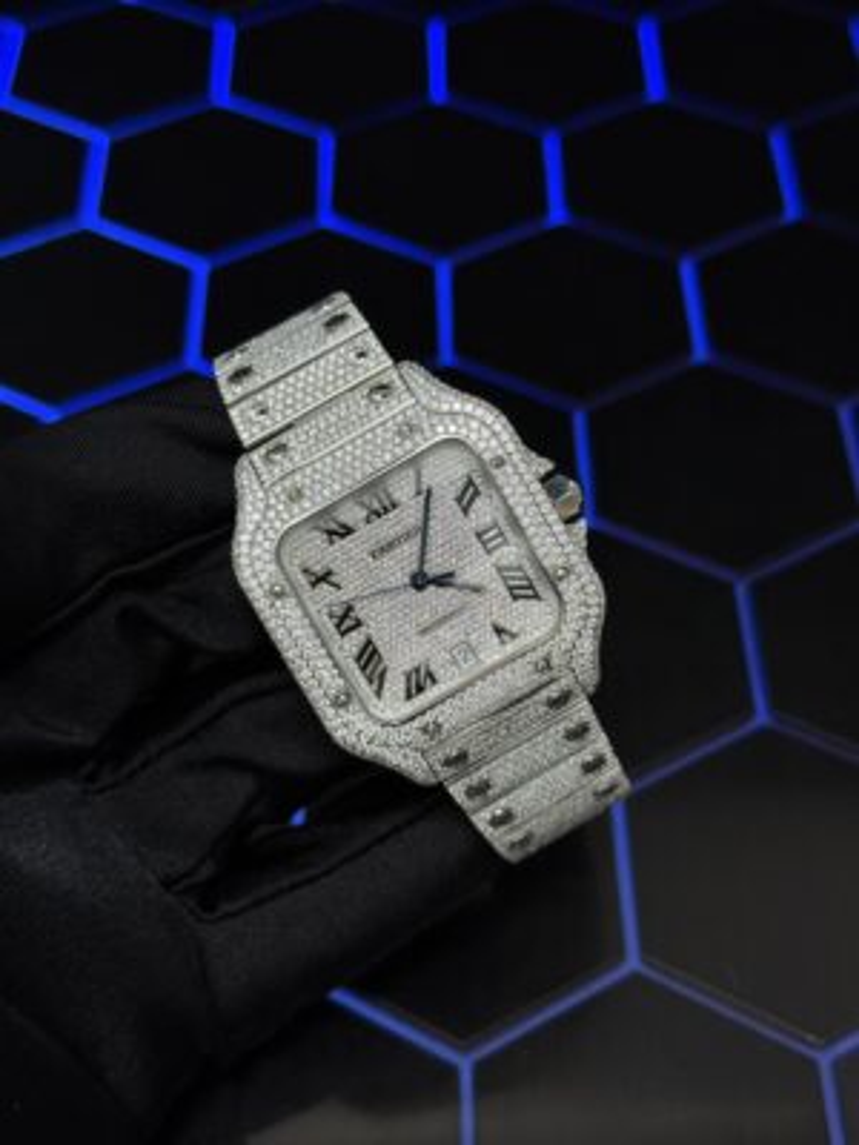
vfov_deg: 39.7
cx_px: 430
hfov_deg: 30.3
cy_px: 572
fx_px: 1588
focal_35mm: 48
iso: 80
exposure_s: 1/70
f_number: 1.78
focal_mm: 6.76
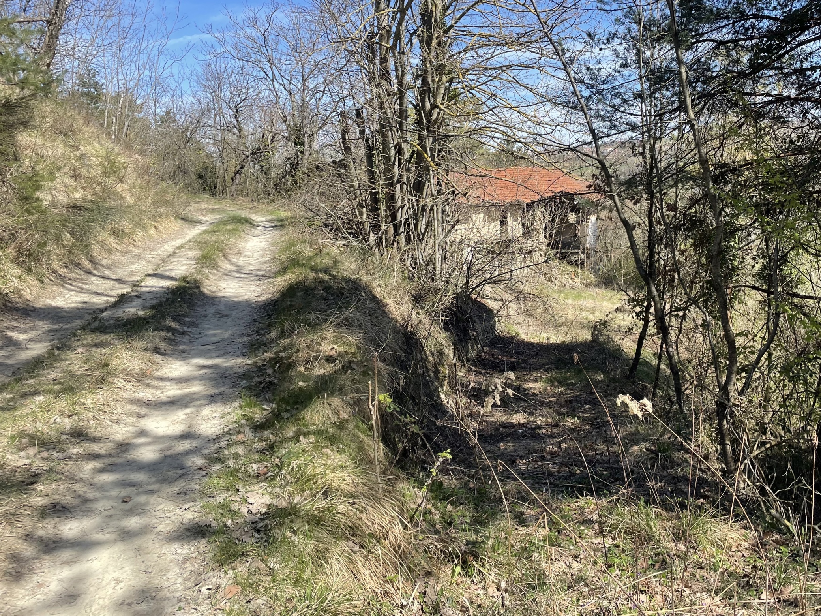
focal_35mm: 32
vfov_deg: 43.9
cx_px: 502
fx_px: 759
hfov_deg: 56.3
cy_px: 239
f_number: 1.6
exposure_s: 1/1795
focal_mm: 4.2
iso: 32
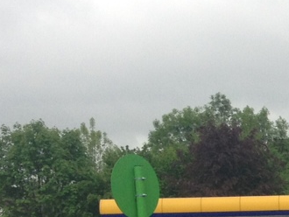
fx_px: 1445
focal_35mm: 173
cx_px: 512
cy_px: 363
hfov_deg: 10.7
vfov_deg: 8.3
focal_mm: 4.28
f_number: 2.4
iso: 64
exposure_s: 1/168
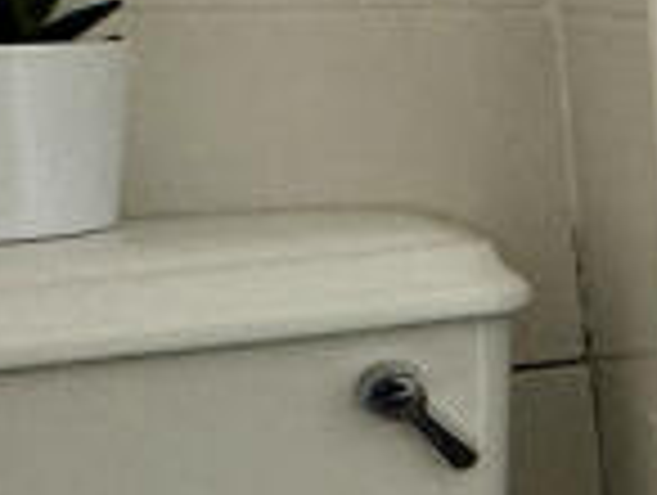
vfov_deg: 15.1
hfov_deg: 13.2
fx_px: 1863
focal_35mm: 98
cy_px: 252
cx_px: 1692
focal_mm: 2.22
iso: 200
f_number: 2.2
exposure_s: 1/99
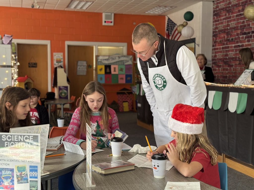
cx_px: 127
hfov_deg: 39.7
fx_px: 352
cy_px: 95
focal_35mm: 48
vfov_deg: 30.3
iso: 200
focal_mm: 6.76
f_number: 1.78
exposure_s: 1/60
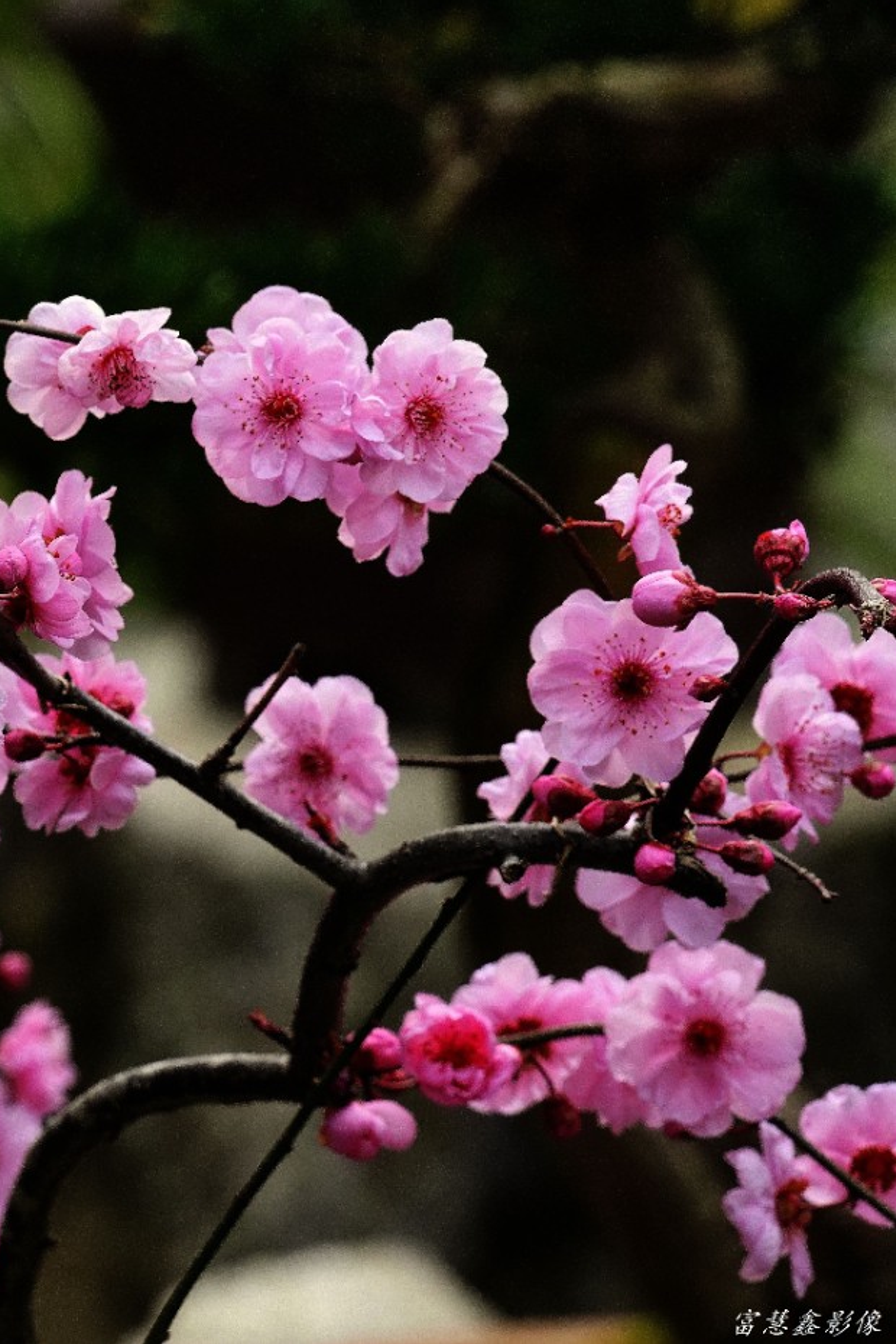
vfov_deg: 6.8
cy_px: 671
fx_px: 11236
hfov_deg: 4.6
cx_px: -64
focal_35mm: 301
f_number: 11
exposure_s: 1/160
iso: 400
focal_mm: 200
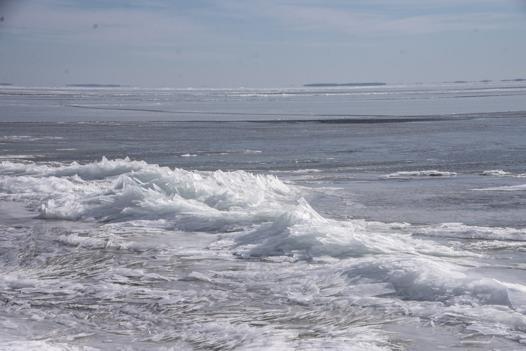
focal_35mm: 98
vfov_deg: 14.0
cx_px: 263
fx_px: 1424
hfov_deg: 20.9
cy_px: 176
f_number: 11
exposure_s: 1/800
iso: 200
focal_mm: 65
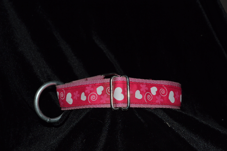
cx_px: 114
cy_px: 76
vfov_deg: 29.9
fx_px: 284
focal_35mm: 45
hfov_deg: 43.6
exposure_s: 1/60
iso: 100
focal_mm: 30
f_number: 8
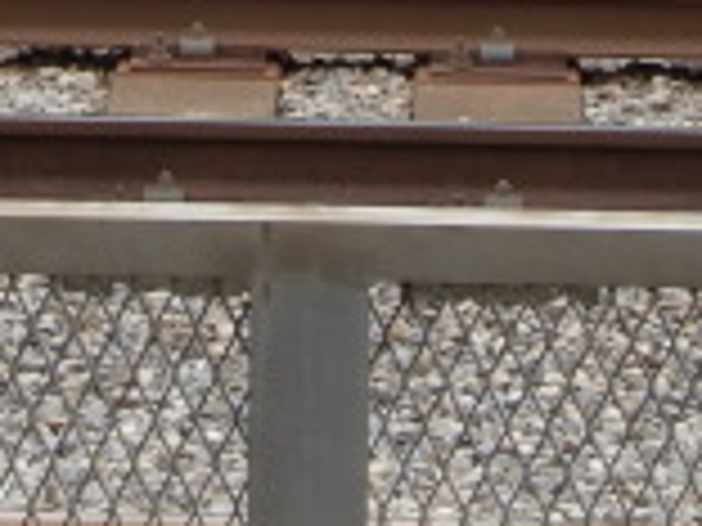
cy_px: -364
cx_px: 279
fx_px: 5476
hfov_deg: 7.3
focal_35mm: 270
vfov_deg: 5.4
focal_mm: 11.7
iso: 64
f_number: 4.1
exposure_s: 1/80
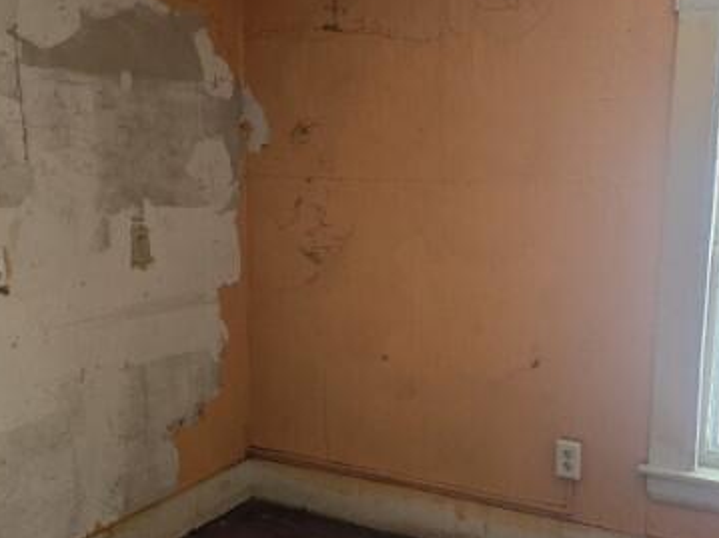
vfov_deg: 34.8
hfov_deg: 45.6
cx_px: 423
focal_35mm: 41
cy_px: 352
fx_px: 851
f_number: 1.7
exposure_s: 1/120
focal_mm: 6.3
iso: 320
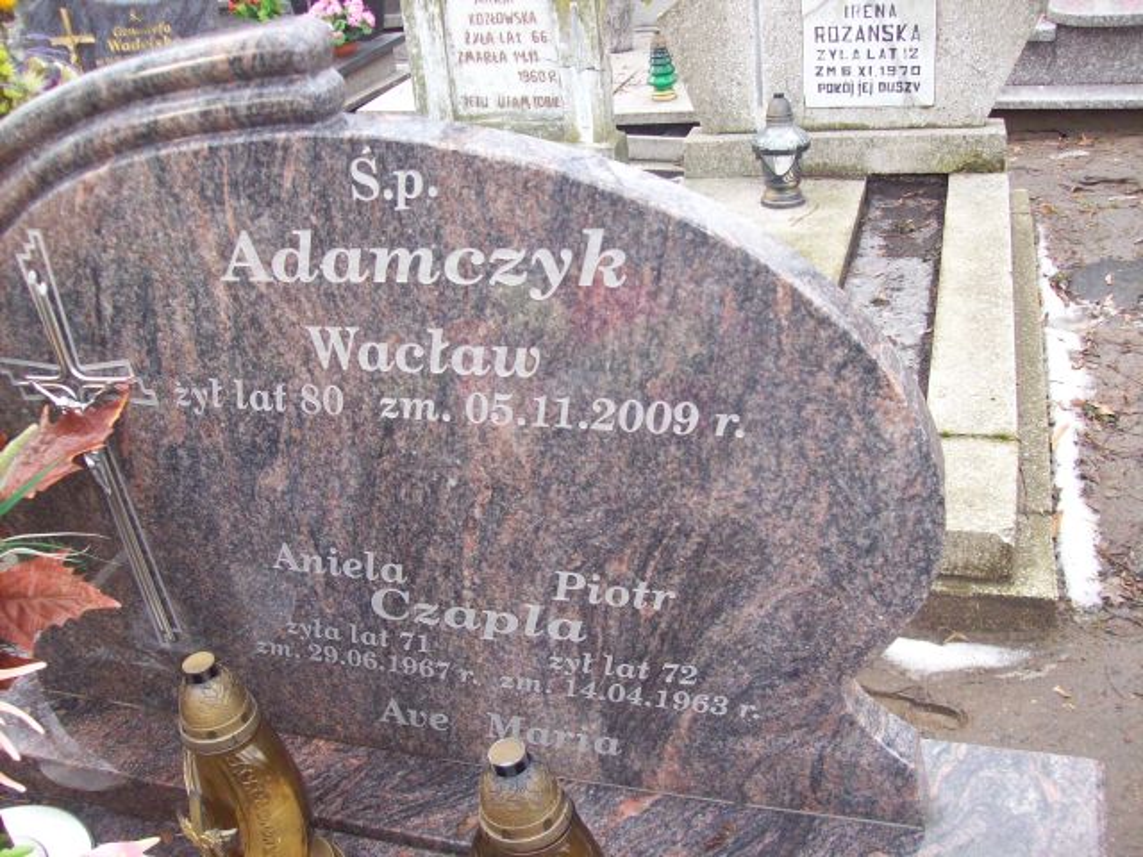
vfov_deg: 39.7
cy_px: 428
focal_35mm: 36
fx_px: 1189
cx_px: 572
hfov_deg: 51.4
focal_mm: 6
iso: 200
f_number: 2.7
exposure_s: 1/127
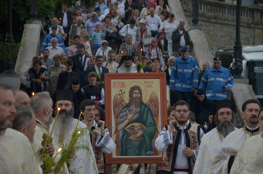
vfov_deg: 10.1
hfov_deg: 15.2
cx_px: 132
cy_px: 87
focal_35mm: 135
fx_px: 984
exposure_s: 1/320
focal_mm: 90
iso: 1600
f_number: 5.3
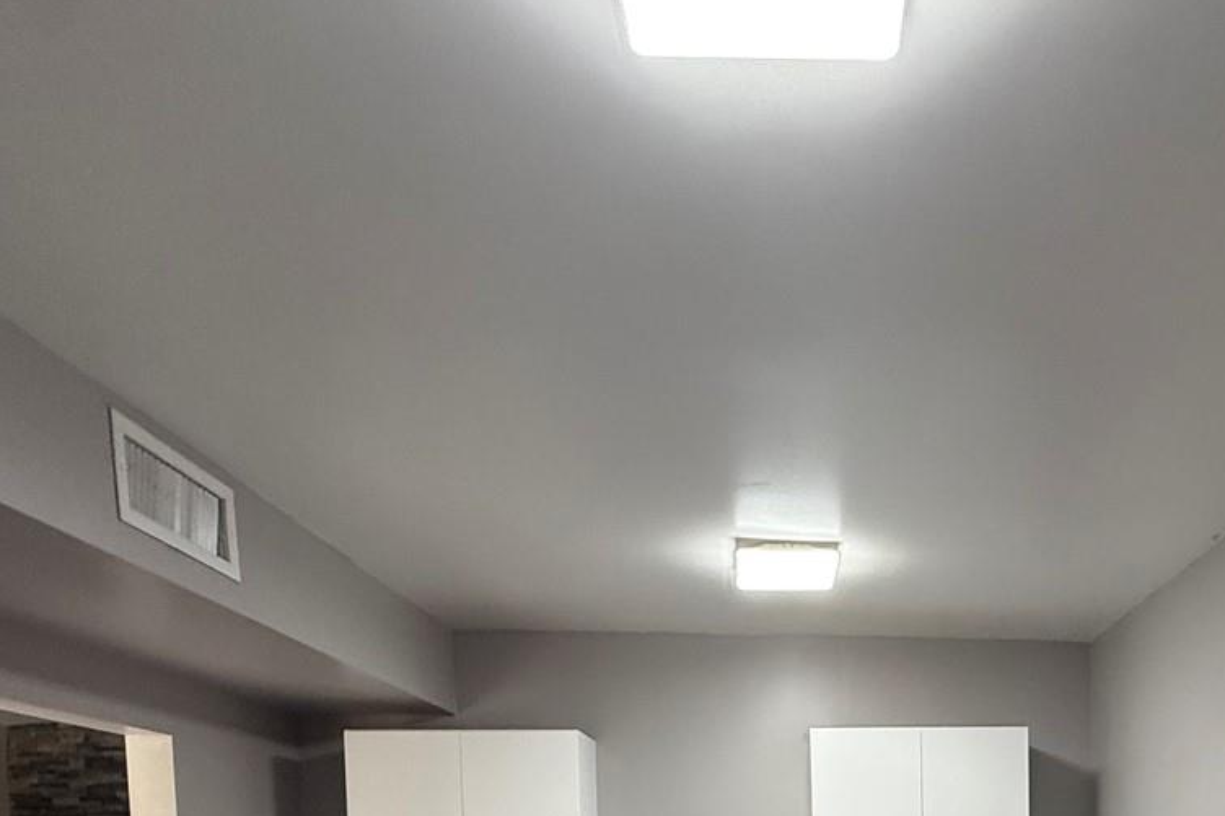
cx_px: 885
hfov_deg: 57.9
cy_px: 941
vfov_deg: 35.0
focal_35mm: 31
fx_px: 1055
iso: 320
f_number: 2.2
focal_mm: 2.22
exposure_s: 1/120
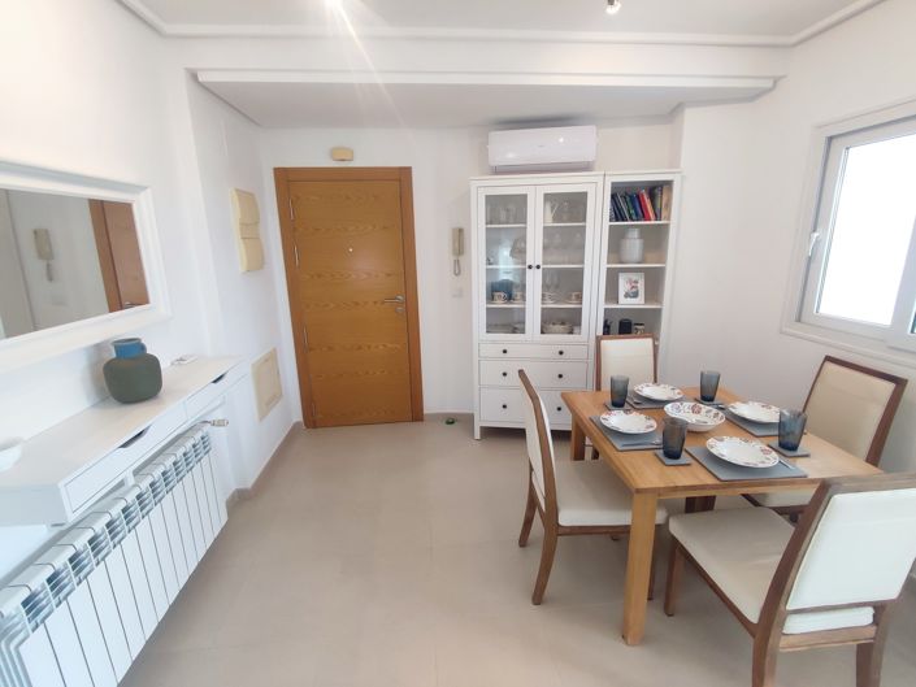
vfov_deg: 78.1
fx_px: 423
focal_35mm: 16
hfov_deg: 94.5
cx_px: 458
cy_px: 344
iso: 234
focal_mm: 1.65
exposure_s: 1/100
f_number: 2.2
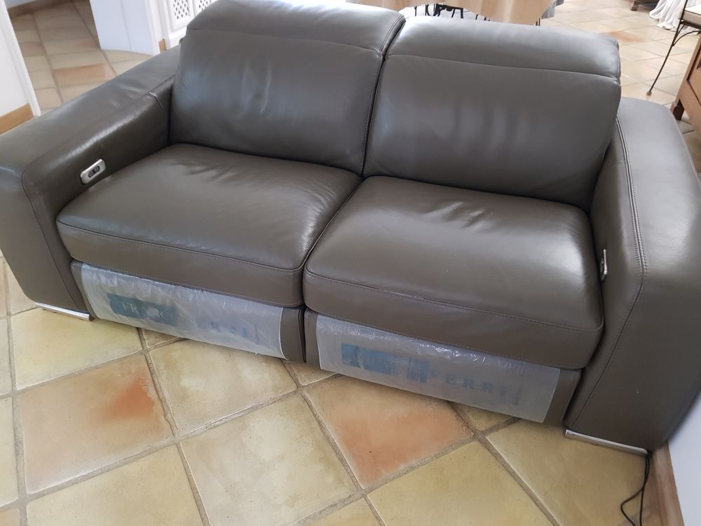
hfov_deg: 67.3
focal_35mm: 26
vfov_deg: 53.1
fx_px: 527
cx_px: 350
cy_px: 263
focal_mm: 4.2
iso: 320
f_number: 1.7
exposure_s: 1/10
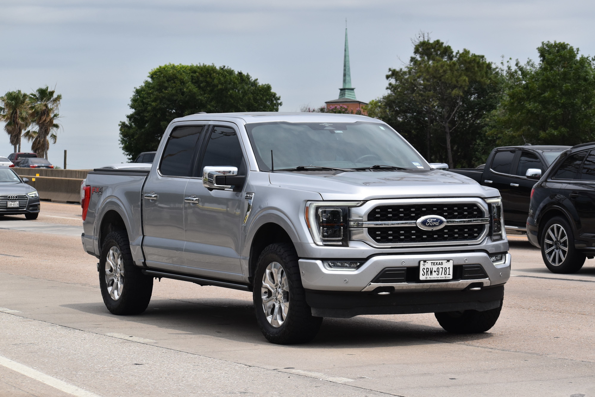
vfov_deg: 13.0
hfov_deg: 19.5
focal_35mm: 105
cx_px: 298
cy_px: 198
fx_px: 1735
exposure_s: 1/2000
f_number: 8
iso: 400
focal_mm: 70
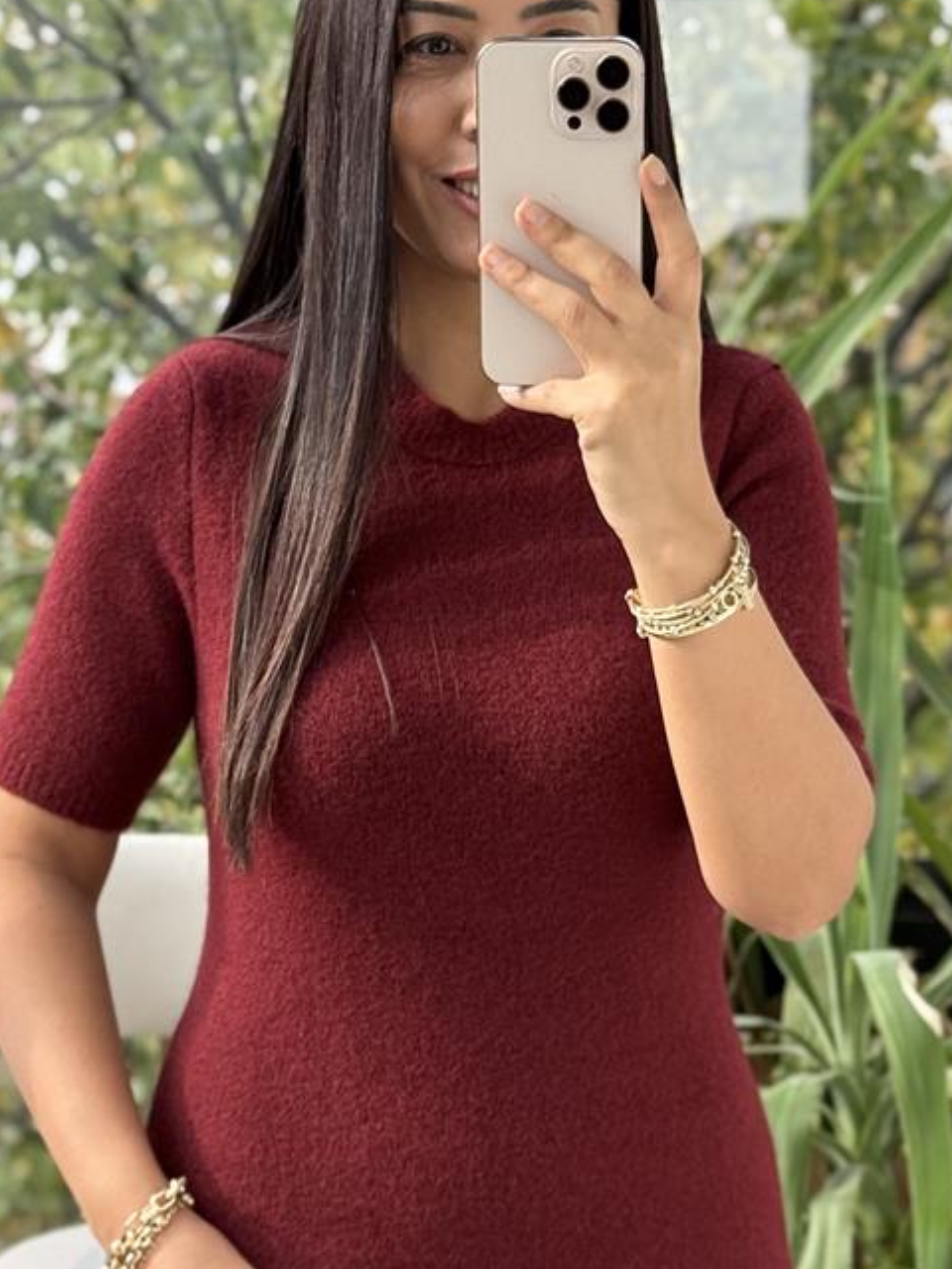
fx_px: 3667
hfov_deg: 14.8
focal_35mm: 100
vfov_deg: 19.5
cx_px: 522
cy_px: 943
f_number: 1.78
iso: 64
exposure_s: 1/233
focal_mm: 6.76
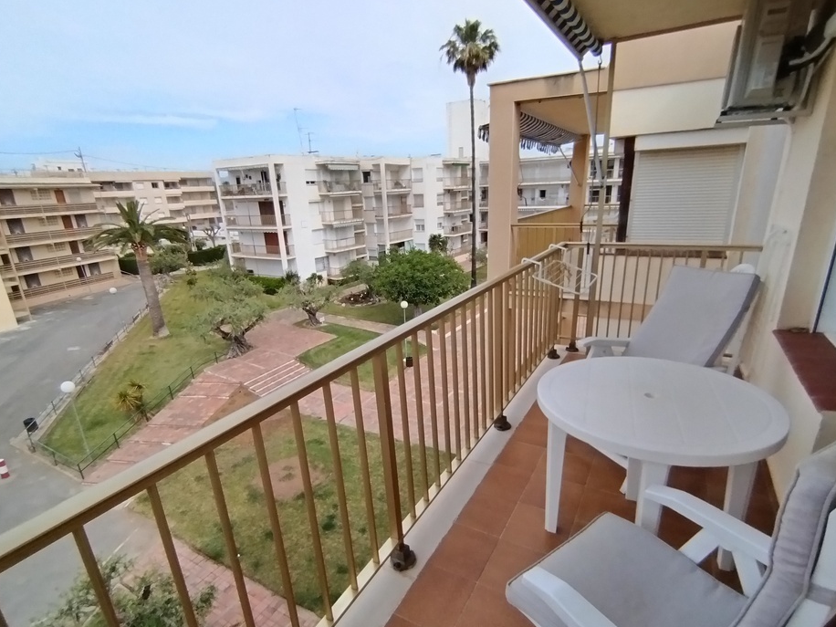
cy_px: 342
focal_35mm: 19
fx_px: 459
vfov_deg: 68.5
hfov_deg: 84.7
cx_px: 410
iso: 100
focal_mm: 1.45
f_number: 2.2
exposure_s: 1/994
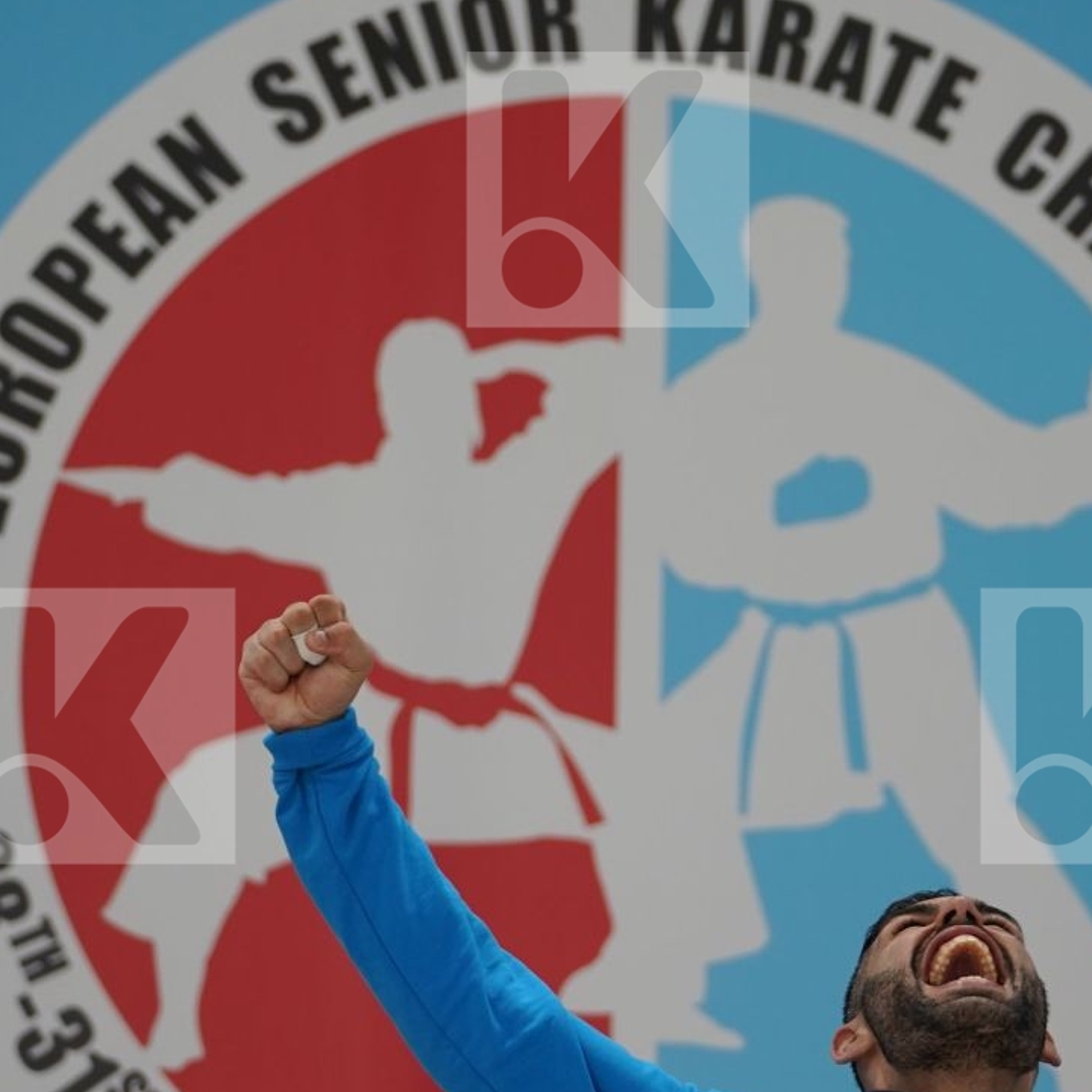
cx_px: 608
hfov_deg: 6.9
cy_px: 726
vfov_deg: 6.9
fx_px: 9030
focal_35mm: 253
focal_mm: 119
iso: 640
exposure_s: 1/250
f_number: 2.8
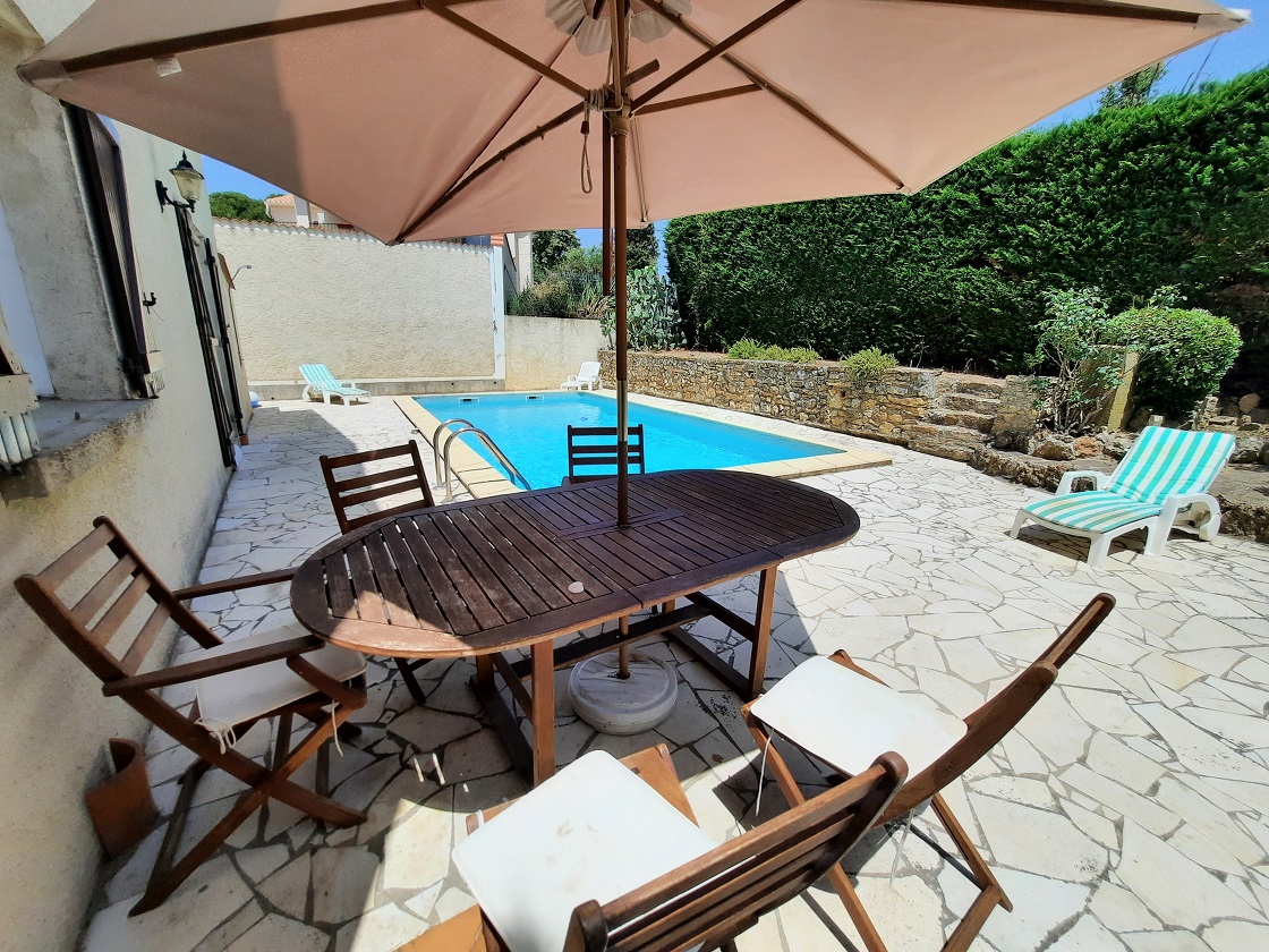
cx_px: 634
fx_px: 477
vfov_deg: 89.9
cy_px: 476
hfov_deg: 106.2
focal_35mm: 13
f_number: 2.2
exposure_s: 1/2481
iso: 40
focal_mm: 1.74
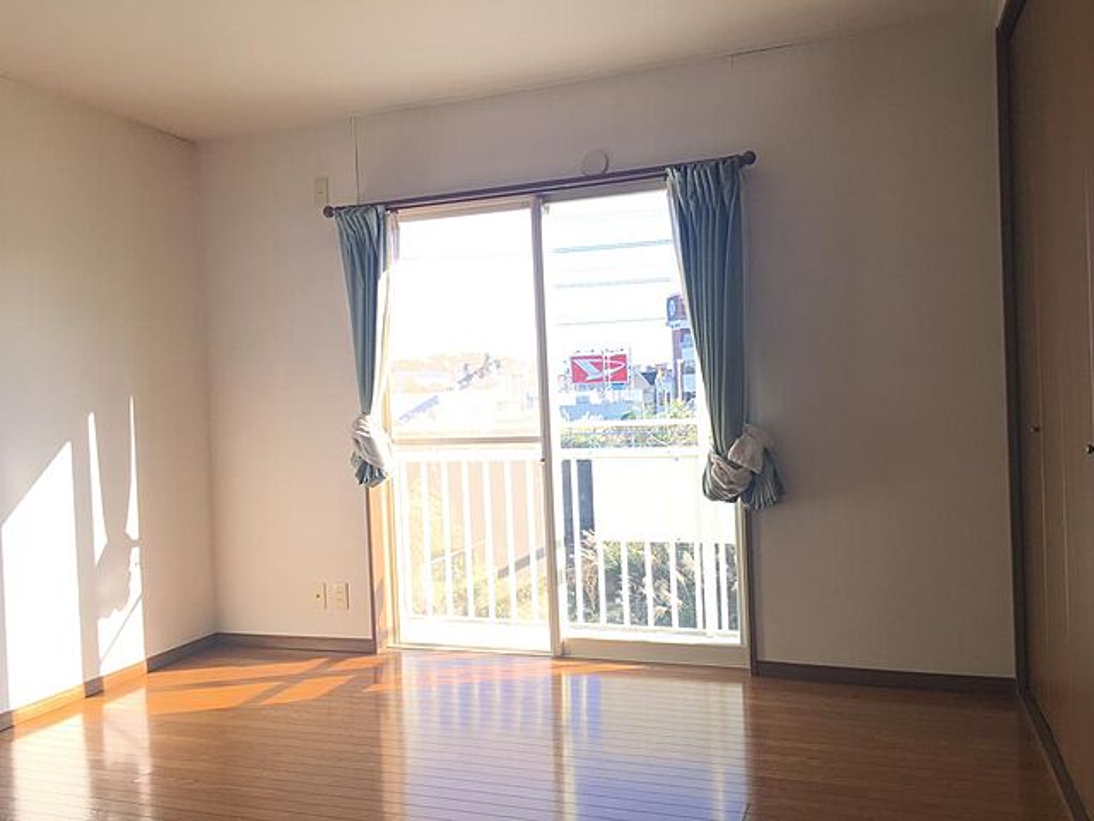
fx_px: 917
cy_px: 410
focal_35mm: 29
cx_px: 547
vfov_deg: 48.2
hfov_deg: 61.7
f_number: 2.2
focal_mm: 4.15
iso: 25
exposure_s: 1/216
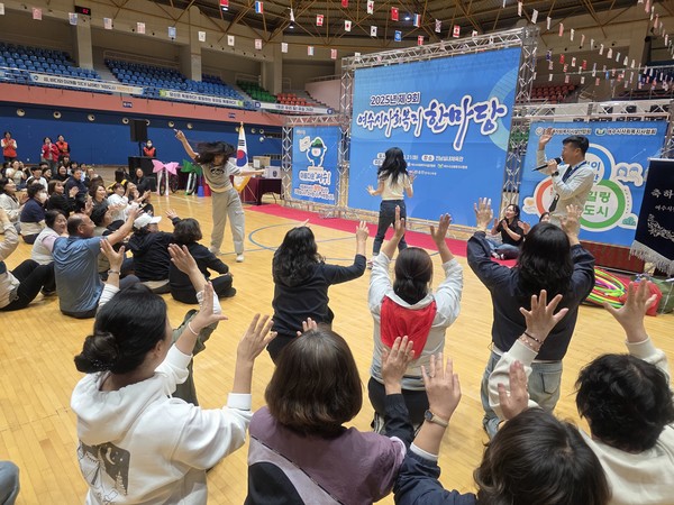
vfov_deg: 58.9
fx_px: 448
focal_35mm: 23
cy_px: 252
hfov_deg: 73.9
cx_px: 337
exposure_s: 1/180
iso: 125
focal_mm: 6.3
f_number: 1.7
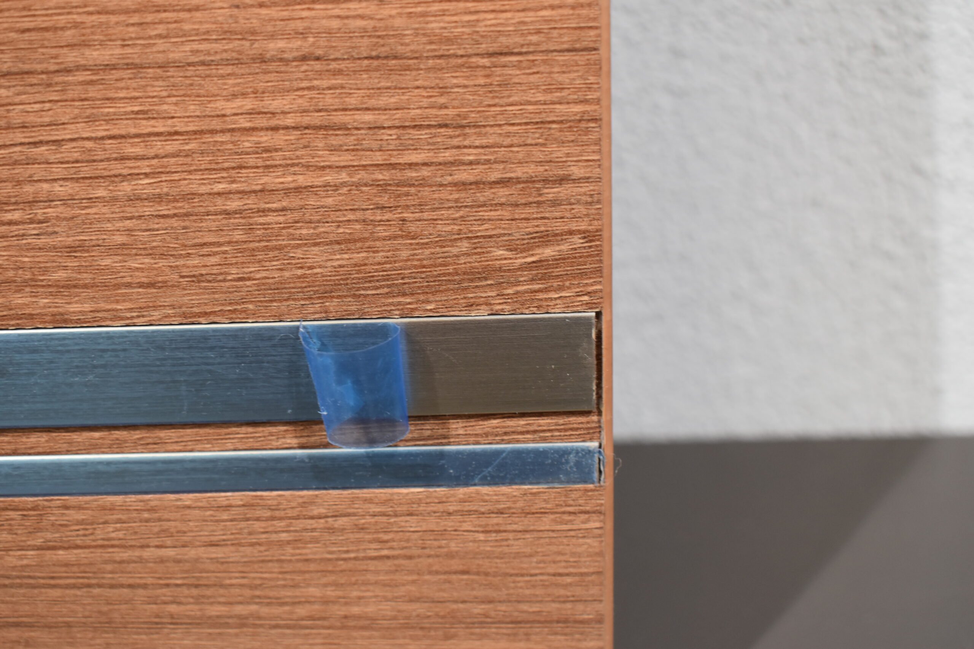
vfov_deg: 28.1
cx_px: 487
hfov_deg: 41.1
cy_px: 324
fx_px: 1299
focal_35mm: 48
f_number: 5.6
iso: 560
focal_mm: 32
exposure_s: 1/60
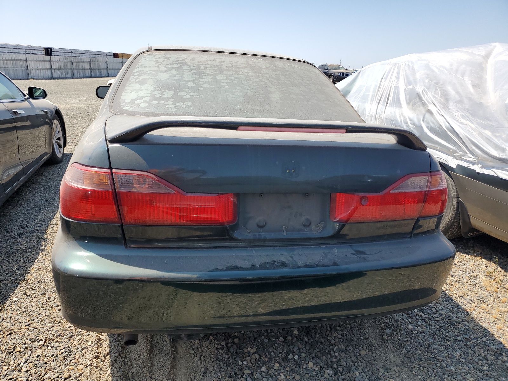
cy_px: 190
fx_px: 382
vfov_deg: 53.1
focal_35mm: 26
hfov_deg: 67.3
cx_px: 254
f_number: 1.5
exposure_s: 1/2500
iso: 50
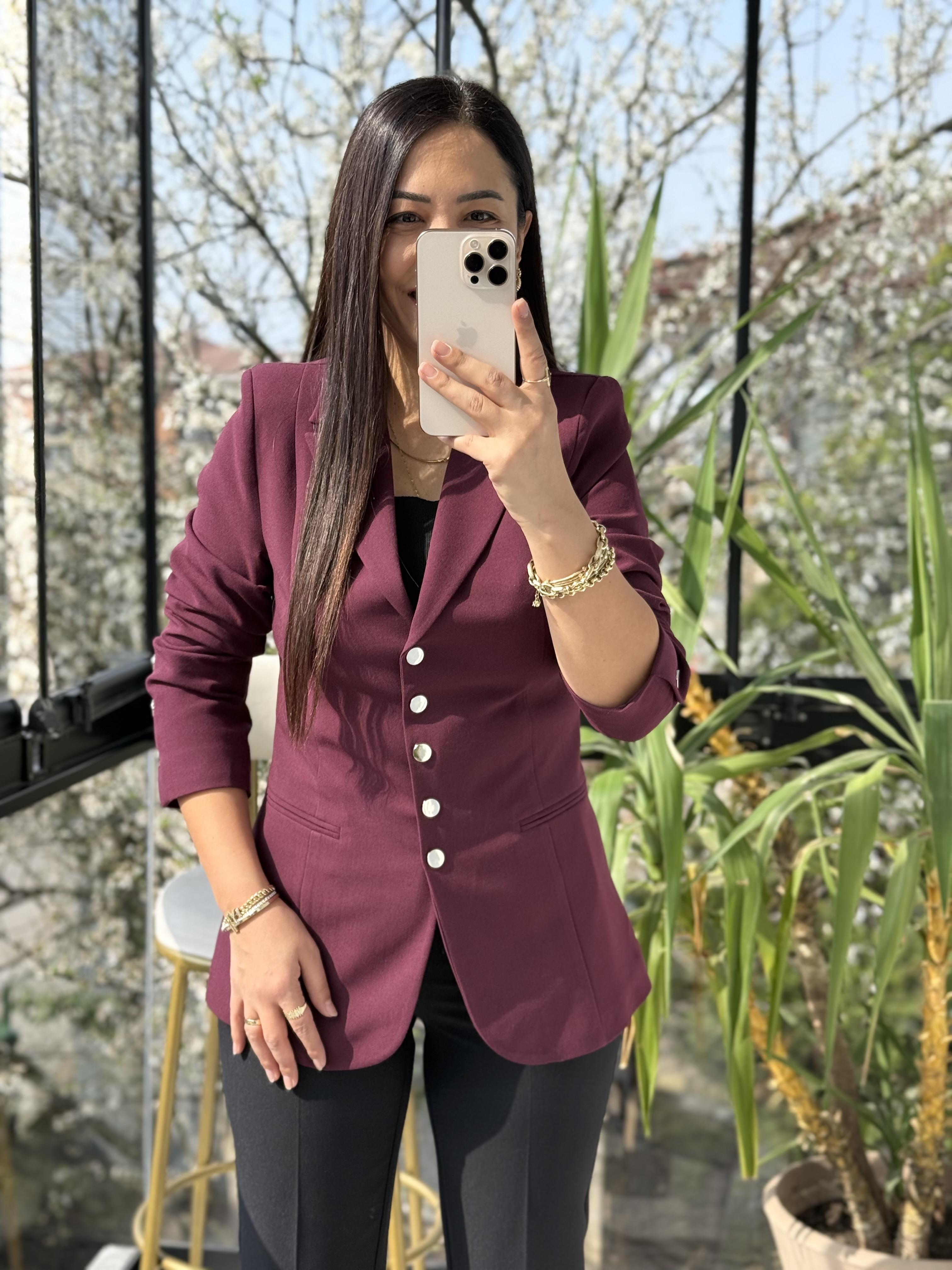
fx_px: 1760
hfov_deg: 30.3
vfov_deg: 39.7
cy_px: 635
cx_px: 476
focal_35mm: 48
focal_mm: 6.76
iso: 64
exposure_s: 1/601
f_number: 1.78
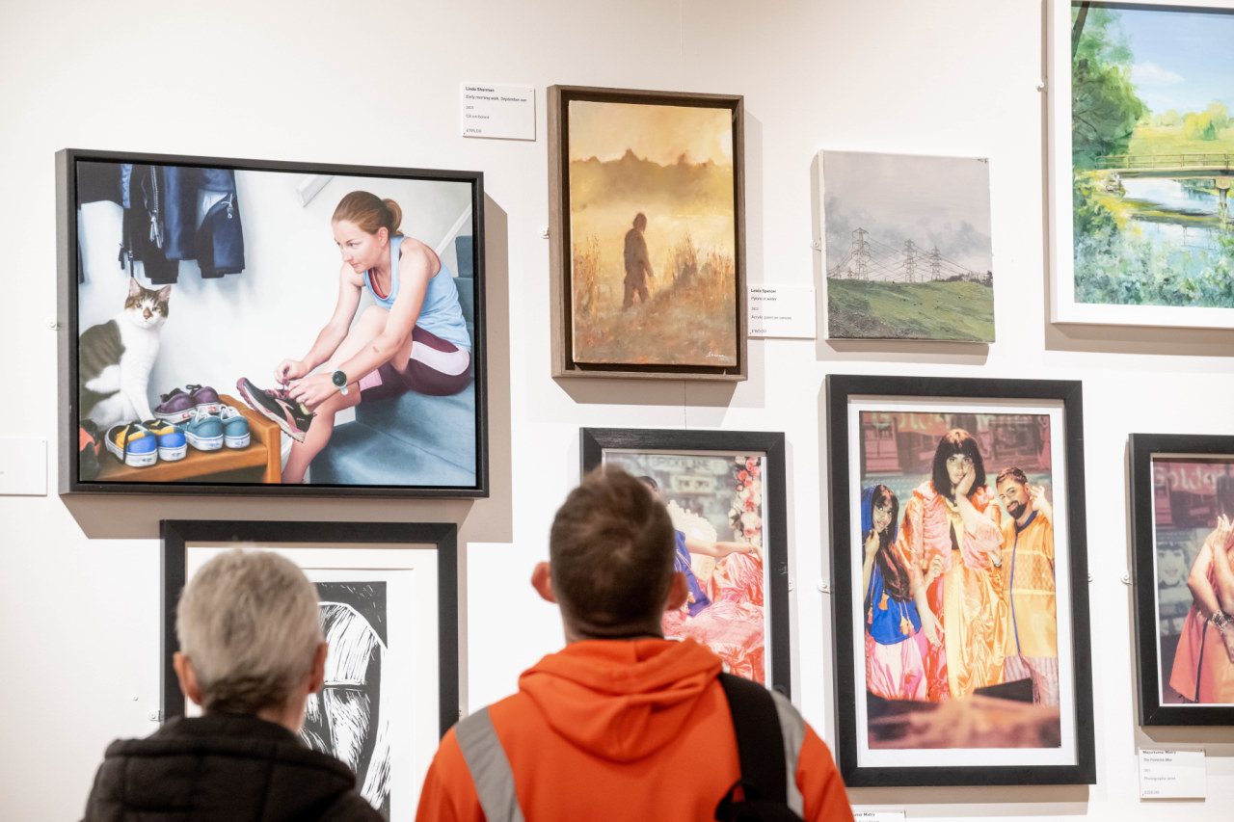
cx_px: 617
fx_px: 4113
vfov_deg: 11.4
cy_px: 411
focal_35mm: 120
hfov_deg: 17.1
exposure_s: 1/60
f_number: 4.5
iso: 2000
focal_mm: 120
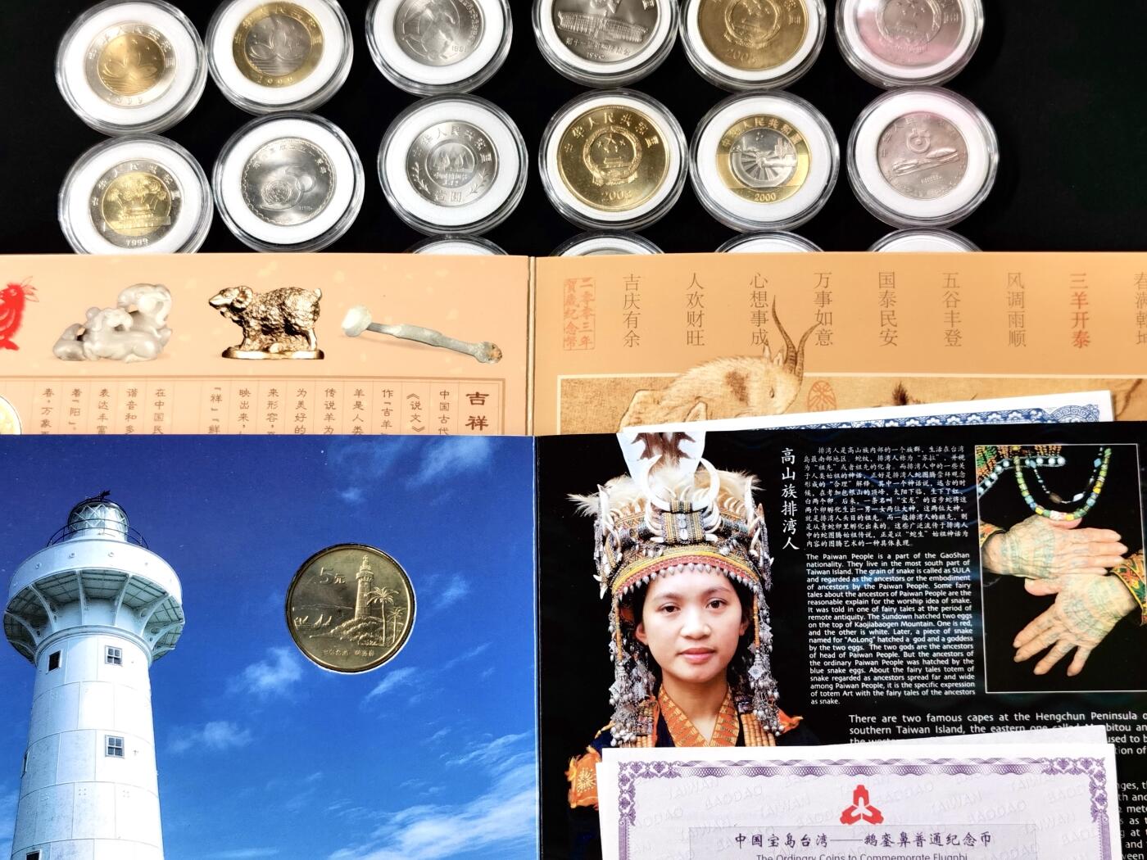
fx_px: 1789
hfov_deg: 35.5
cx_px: 574
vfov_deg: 27.0
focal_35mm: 54
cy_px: 430
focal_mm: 5.56
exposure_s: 1/134
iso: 50
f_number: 1.6
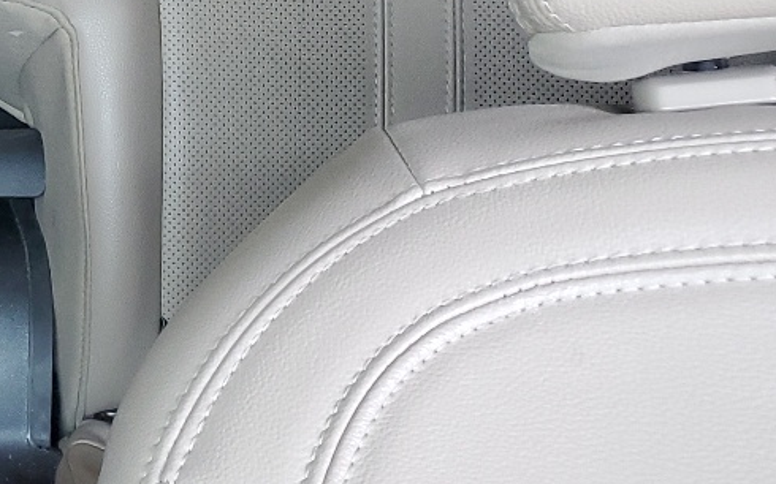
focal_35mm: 90
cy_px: -161
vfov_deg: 13.9
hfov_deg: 19.9
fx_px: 1903
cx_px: -396
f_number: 1.5
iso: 84
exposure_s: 1/120
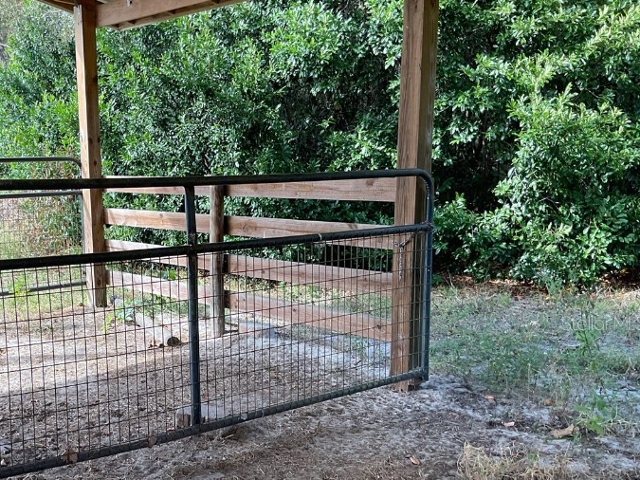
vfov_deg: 32.6
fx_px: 813
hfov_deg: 41.8
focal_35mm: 44
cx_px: 165
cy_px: 323
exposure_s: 1/120
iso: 20
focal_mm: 3
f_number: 1.8
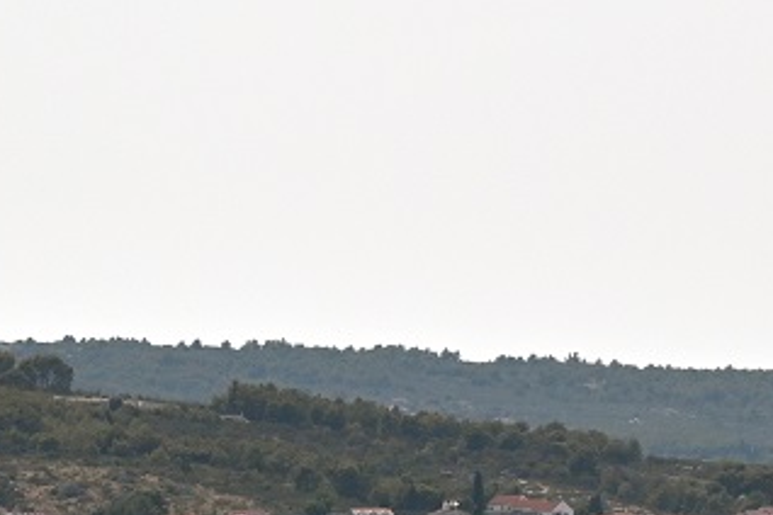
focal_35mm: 425
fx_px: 9125
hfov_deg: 4.8
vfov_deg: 3.2
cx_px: 895
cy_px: 67
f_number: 4.5
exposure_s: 1/8000
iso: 200
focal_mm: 90
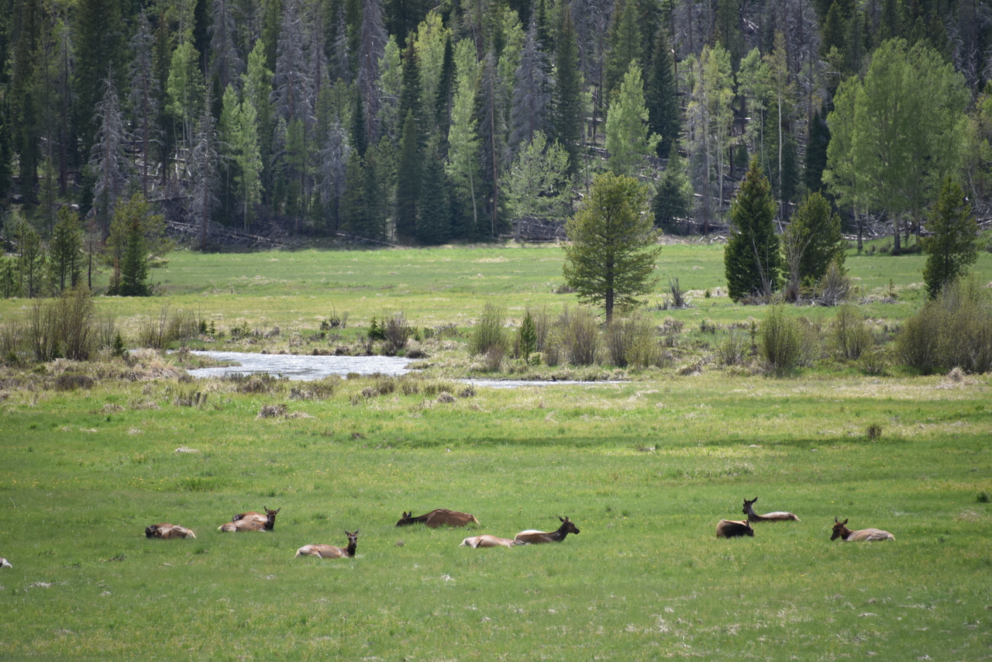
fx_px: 8268
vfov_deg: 4.6
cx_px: 496
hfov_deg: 6.9
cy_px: 331
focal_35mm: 300
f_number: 5.6
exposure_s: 1/640
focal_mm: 300
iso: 200
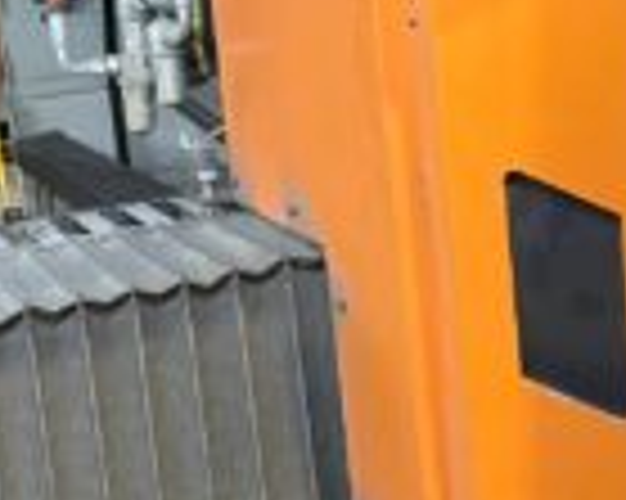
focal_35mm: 82
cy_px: 221
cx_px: 243
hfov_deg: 23.3
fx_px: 1518
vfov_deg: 18.7
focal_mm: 4.2
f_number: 1.6
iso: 200
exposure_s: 1/50
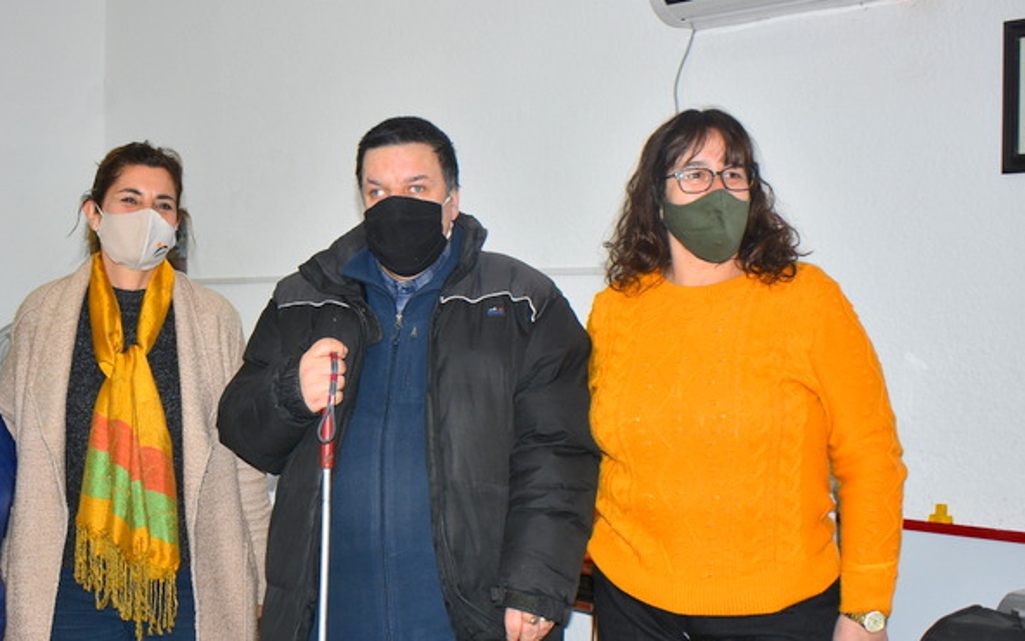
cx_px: 343
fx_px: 1444
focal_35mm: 52
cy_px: 374
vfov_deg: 25.0
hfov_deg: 38.6
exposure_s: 1/125
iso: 200
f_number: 4.5
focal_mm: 25
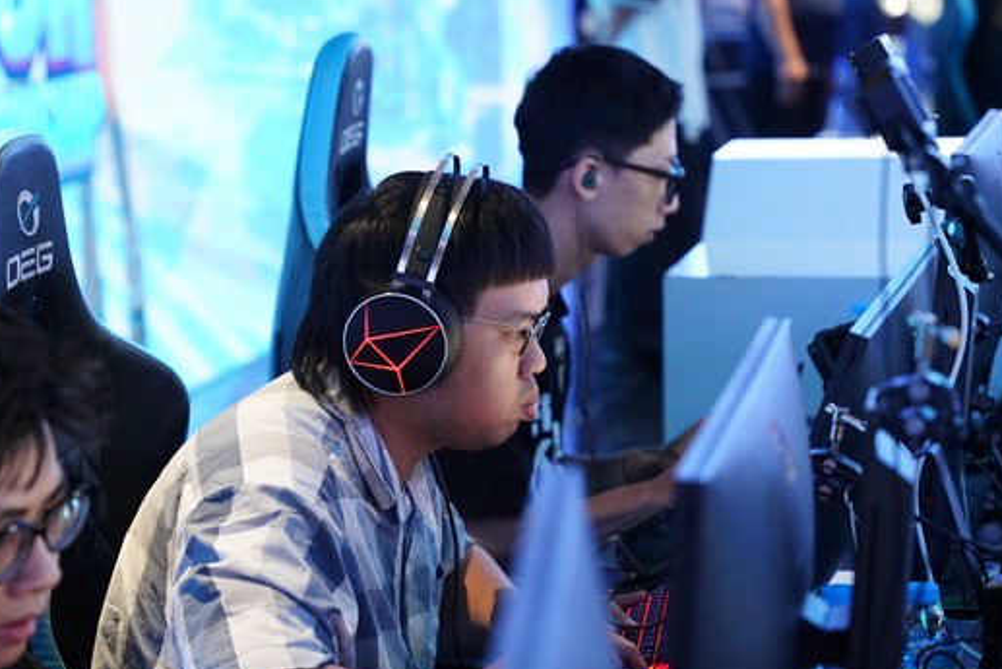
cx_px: 407
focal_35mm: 115
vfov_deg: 11.9
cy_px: 488
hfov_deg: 17.8
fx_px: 3202
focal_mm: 70
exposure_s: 1/200
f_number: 2.8
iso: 8000
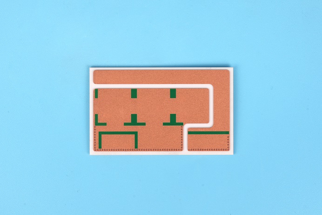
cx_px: 161
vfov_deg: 13.0
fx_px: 939
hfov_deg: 19.5
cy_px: 108
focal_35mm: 105
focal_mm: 70
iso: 100
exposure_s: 1/160
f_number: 16
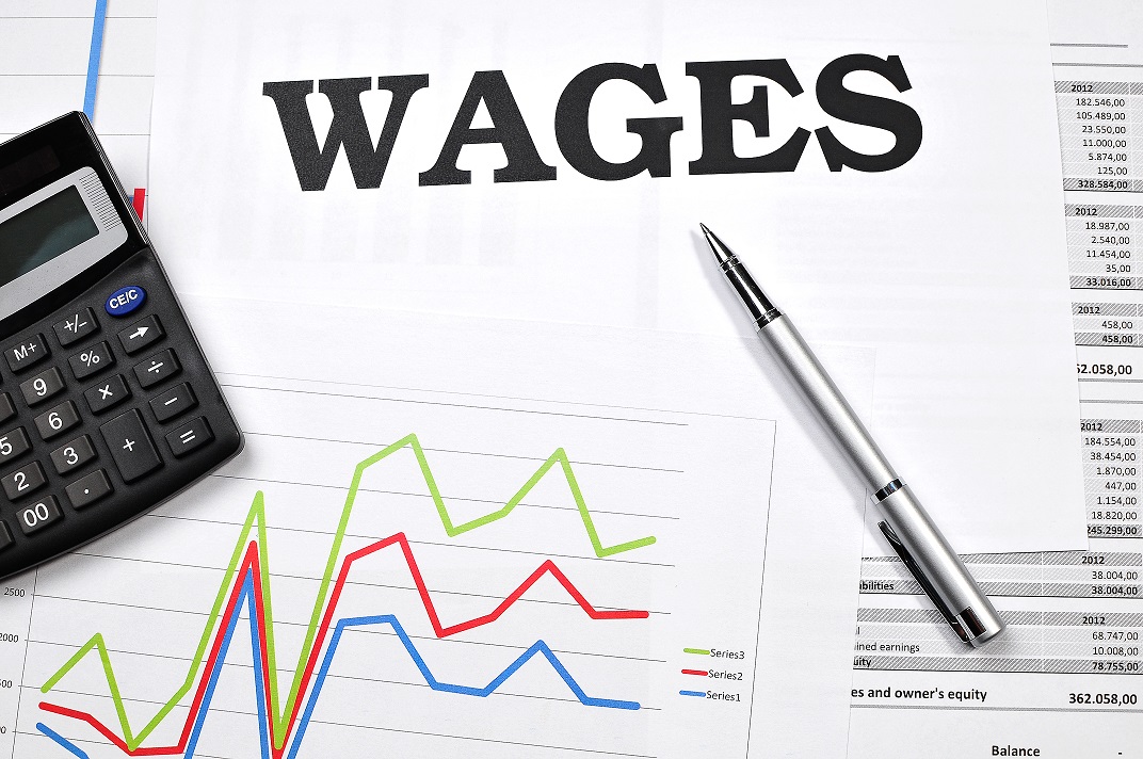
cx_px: 572
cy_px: 380
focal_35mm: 52
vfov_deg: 25.7
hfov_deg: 37.9
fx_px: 1665
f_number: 8
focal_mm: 35
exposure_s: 1/100
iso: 320
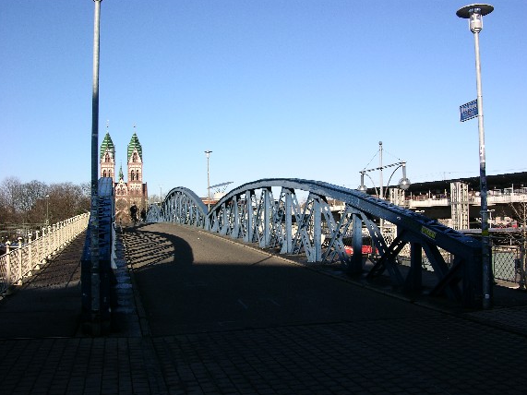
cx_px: 263
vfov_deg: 39.6
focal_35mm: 36
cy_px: 198
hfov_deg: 51.4
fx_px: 548
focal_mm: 8.9
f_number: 8
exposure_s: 1/126
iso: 50
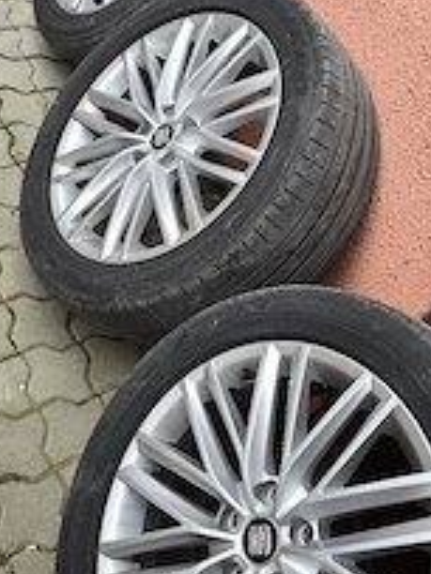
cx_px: 242
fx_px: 747
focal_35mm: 45
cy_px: 208
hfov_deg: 32.1
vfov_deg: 41.7
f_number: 1.7
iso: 32
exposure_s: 1/182
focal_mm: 6.3
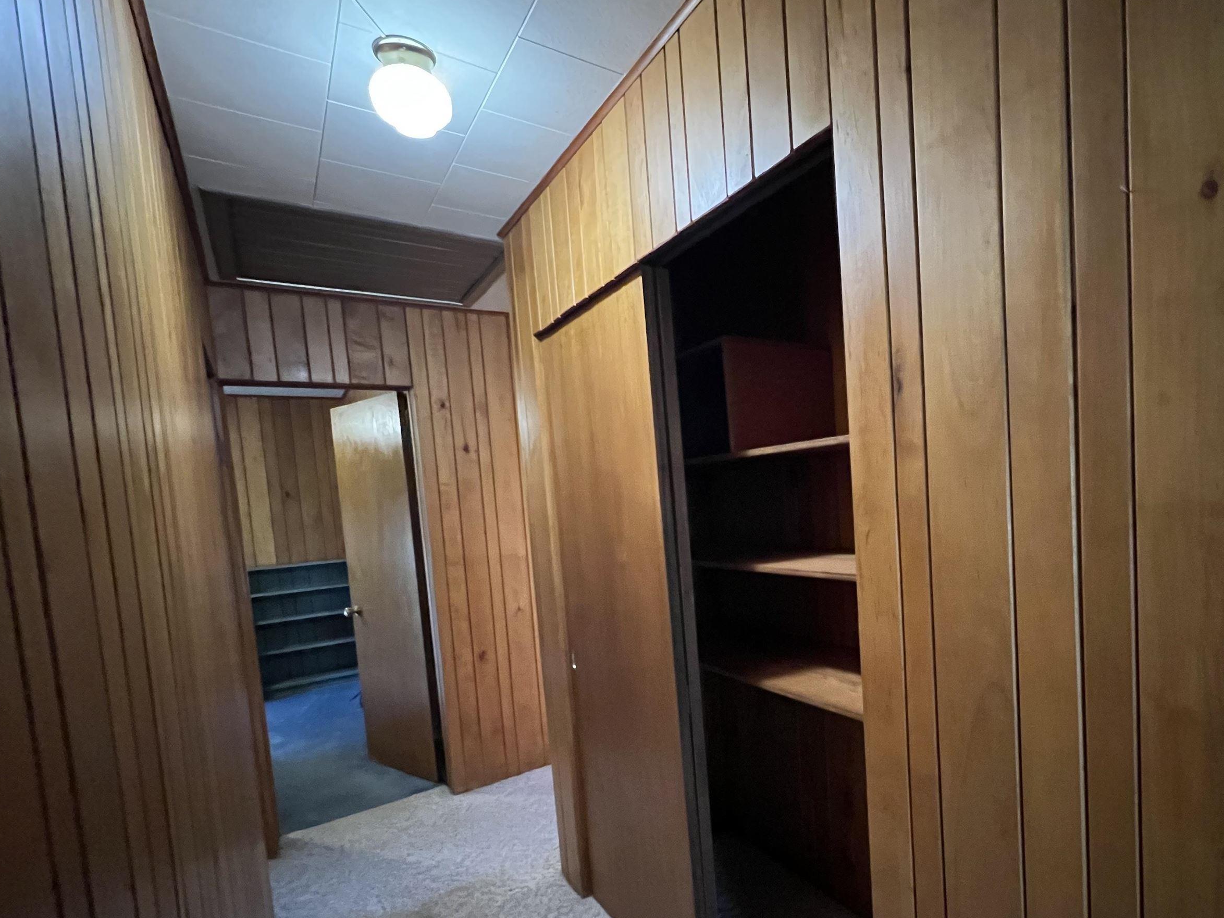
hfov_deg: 88.9
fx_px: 601
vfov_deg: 74.2
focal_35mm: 17
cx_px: 776
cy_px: 530
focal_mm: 1.57
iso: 1000
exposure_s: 1/30
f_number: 1.8
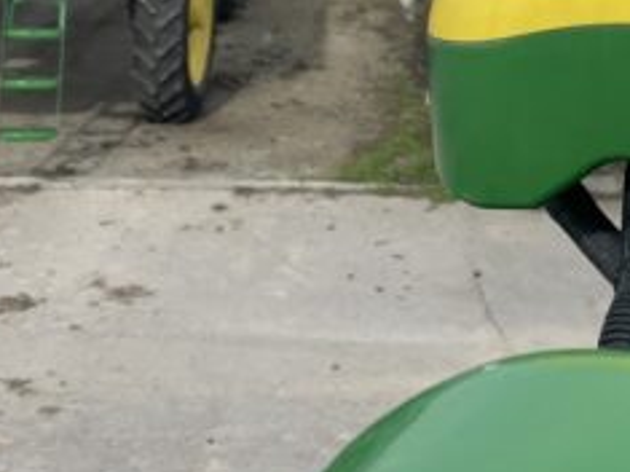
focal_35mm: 85
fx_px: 1546
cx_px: 571
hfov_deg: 22.5
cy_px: -91
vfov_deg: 16.6
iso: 32
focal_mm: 4.2
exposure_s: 1/4464
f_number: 1.6
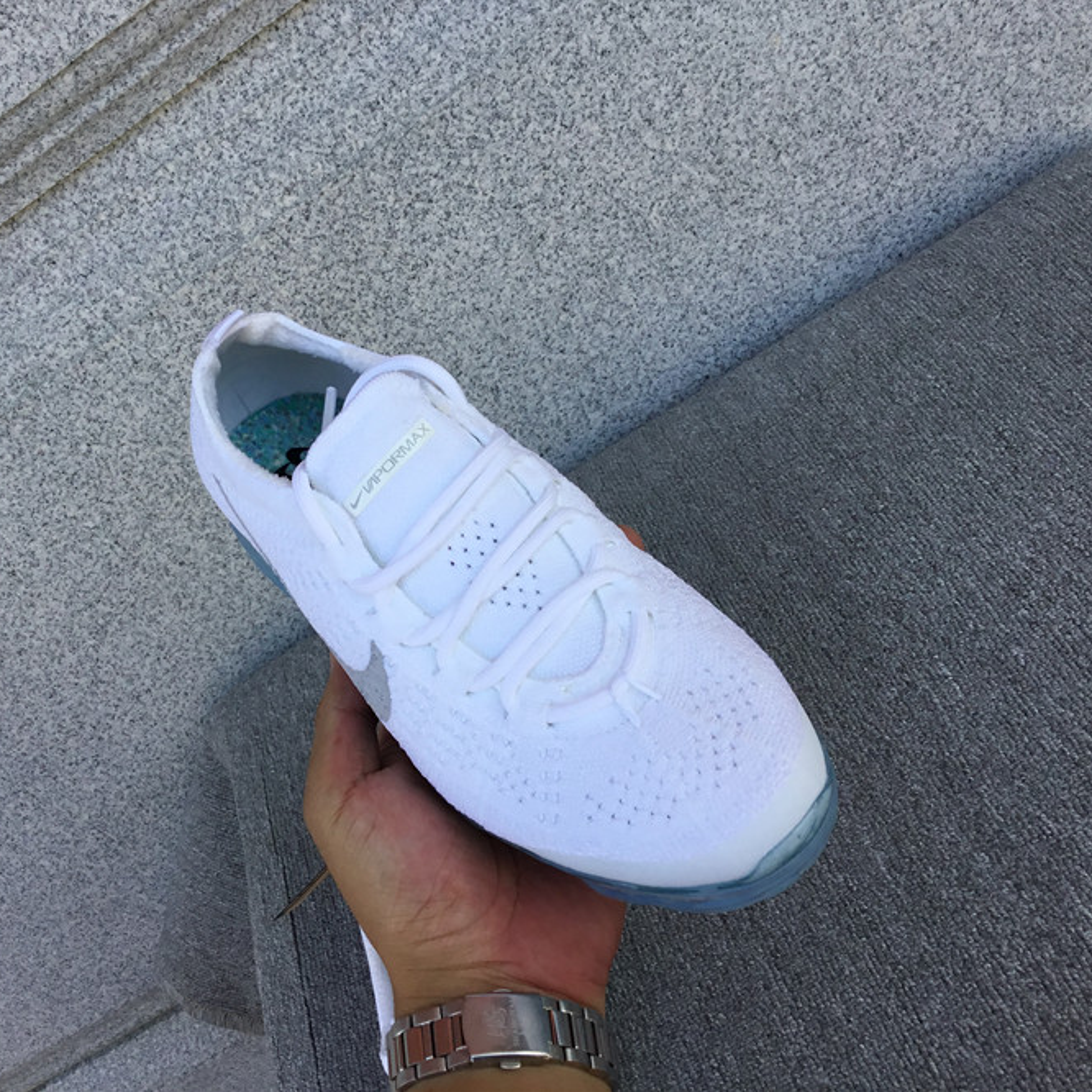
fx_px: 1321
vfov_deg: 44.9
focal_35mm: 37
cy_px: 540
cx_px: 451
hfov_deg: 44.7
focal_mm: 3.3
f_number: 2.4
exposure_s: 1/314
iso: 25
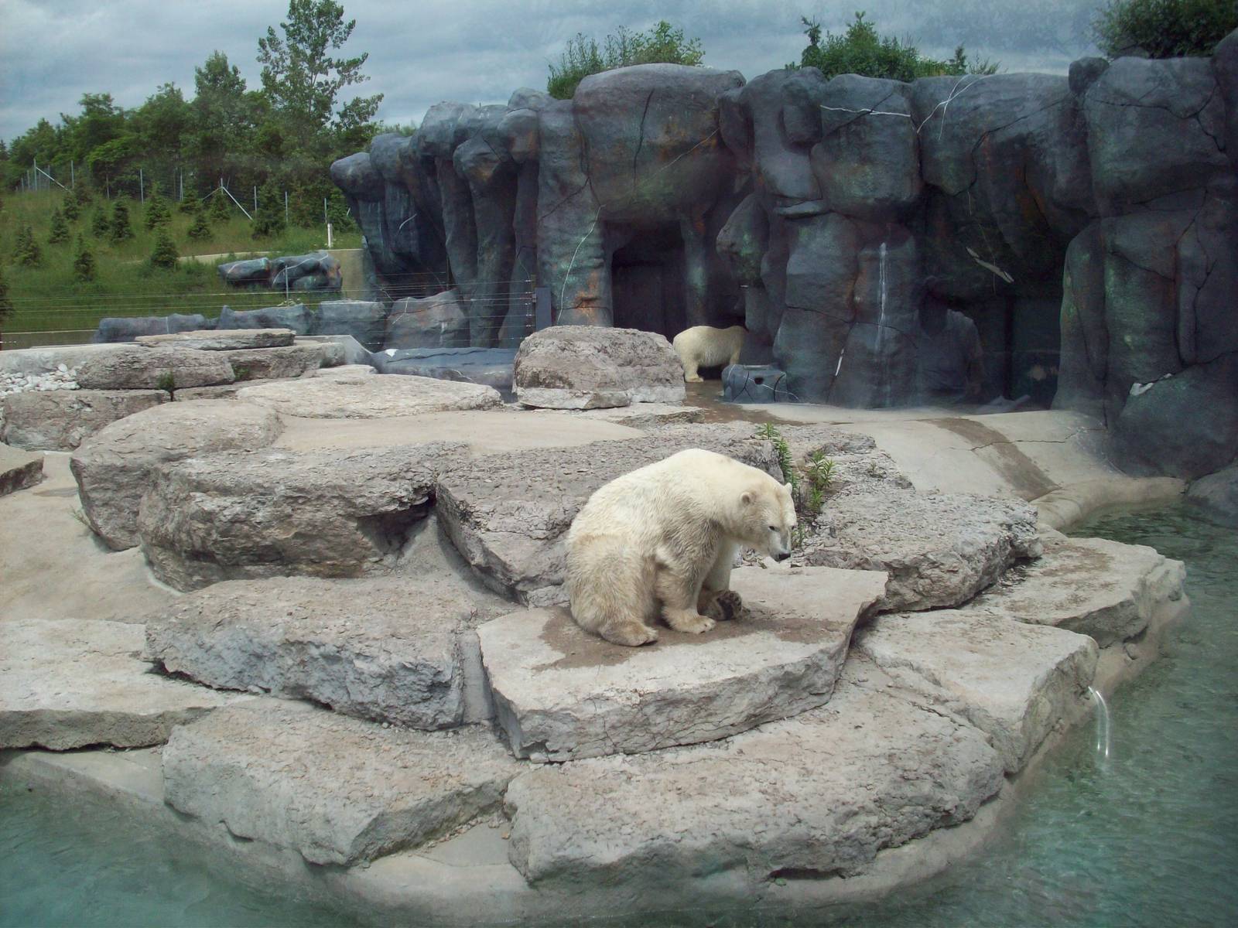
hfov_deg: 50.1
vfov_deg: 38.7
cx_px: 619
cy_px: 464
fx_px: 1323
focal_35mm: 37
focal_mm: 6.2
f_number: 5.6
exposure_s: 1/473
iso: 80
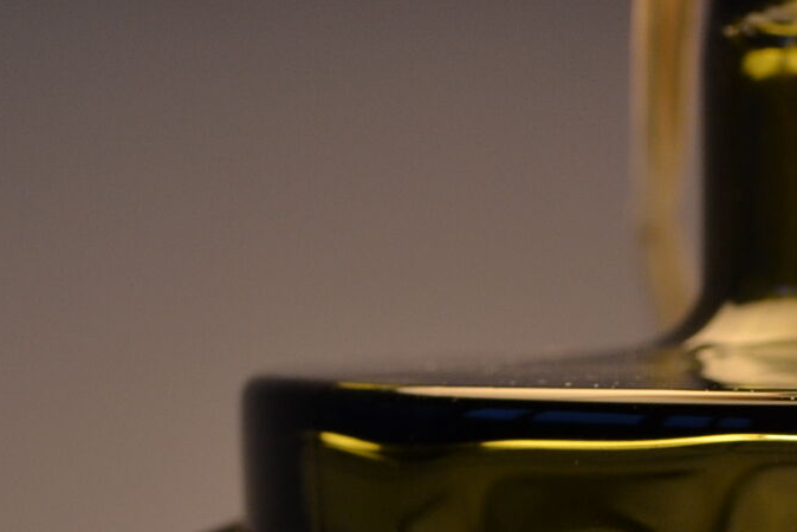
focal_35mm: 164
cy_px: 693
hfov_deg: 12.4
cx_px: 825
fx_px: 3632
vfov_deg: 8.3
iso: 400
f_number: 4.8
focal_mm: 32
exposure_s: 1/40
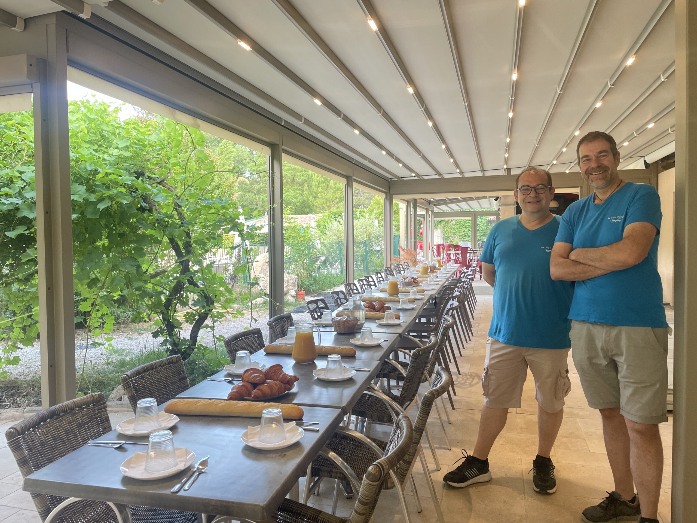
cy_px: 262
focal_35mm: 26
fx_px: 524
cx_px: 348
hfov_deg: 67.3
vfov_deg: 53.1
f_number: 1.6
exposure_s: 1/110
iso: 80
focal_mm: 4.2
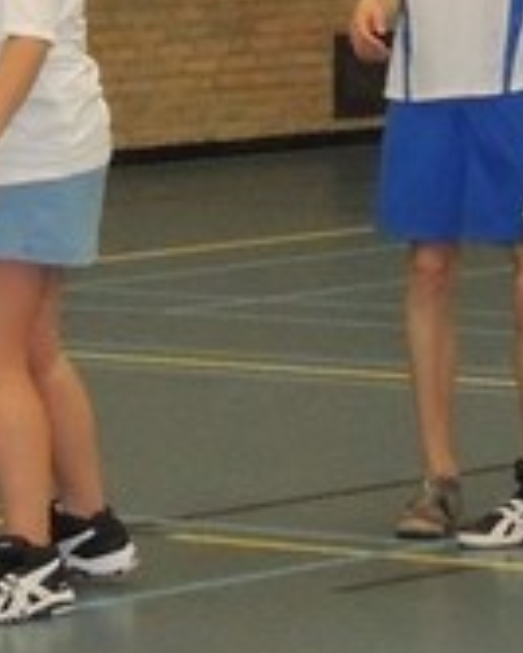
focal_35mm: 361
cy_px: 12
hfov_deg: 4.3
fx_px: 6978
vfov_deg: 5.3
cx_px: -24
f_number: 3.7
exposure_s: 1/50
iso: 800
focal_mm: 10.7
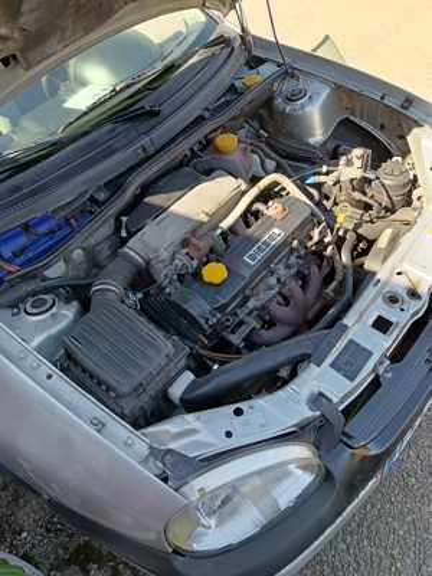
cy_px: 288
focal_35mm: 27
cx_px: 216
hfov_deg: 51.4
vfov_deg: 65.3
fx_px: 449
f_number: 1.9
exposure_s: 1/100
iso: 129
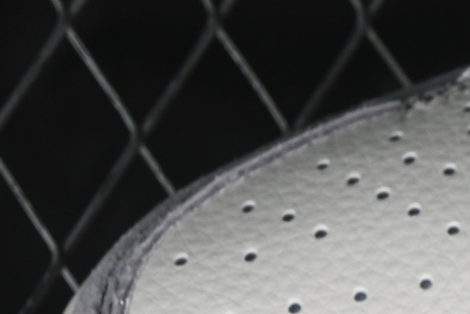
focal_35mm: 469
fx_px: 6125
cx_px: 1151
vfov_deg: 2.9
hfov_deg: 4.3
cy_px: 542
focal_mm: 50
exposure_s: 1/80
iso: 160
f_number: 7.1
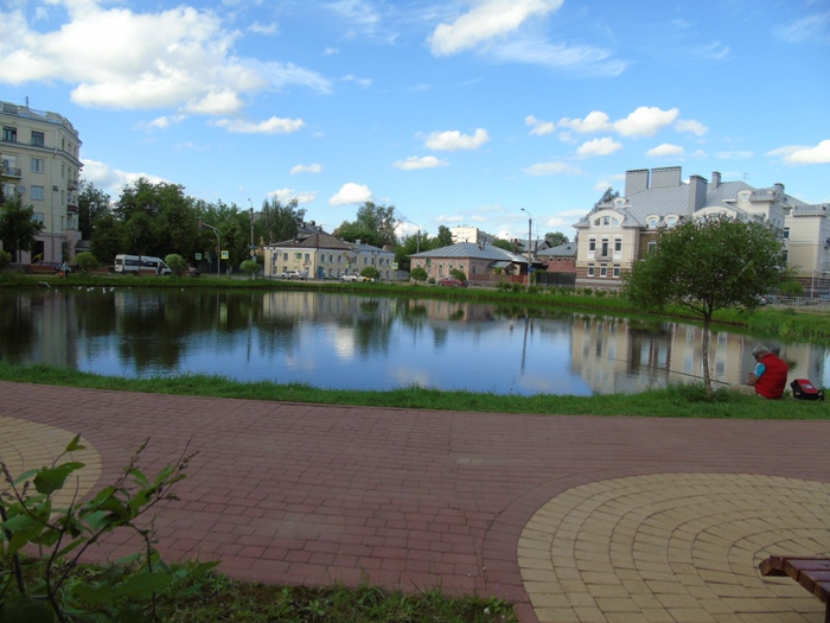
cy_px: 312
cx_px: 415
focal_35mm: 25
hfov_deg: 69.4
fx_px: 599
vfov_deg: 54.9
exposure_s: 1/500
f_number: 3.4
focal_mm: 4.4
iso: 80
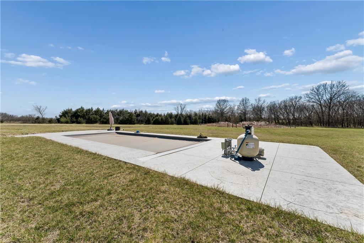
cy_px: 122
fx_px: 142
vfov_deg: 81.2
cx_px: 182
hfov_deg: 104.3
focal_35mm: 14
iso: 100
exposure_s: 1/60
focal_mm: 14
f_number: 22
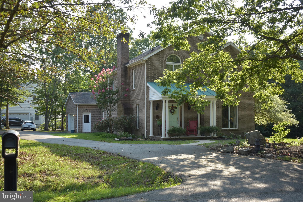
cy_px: 101
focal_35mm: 44
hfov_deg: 45.0
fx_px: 366
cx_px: 152
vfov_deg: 30.8
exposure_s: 1/250
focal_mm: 29
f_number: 4.2
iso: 200
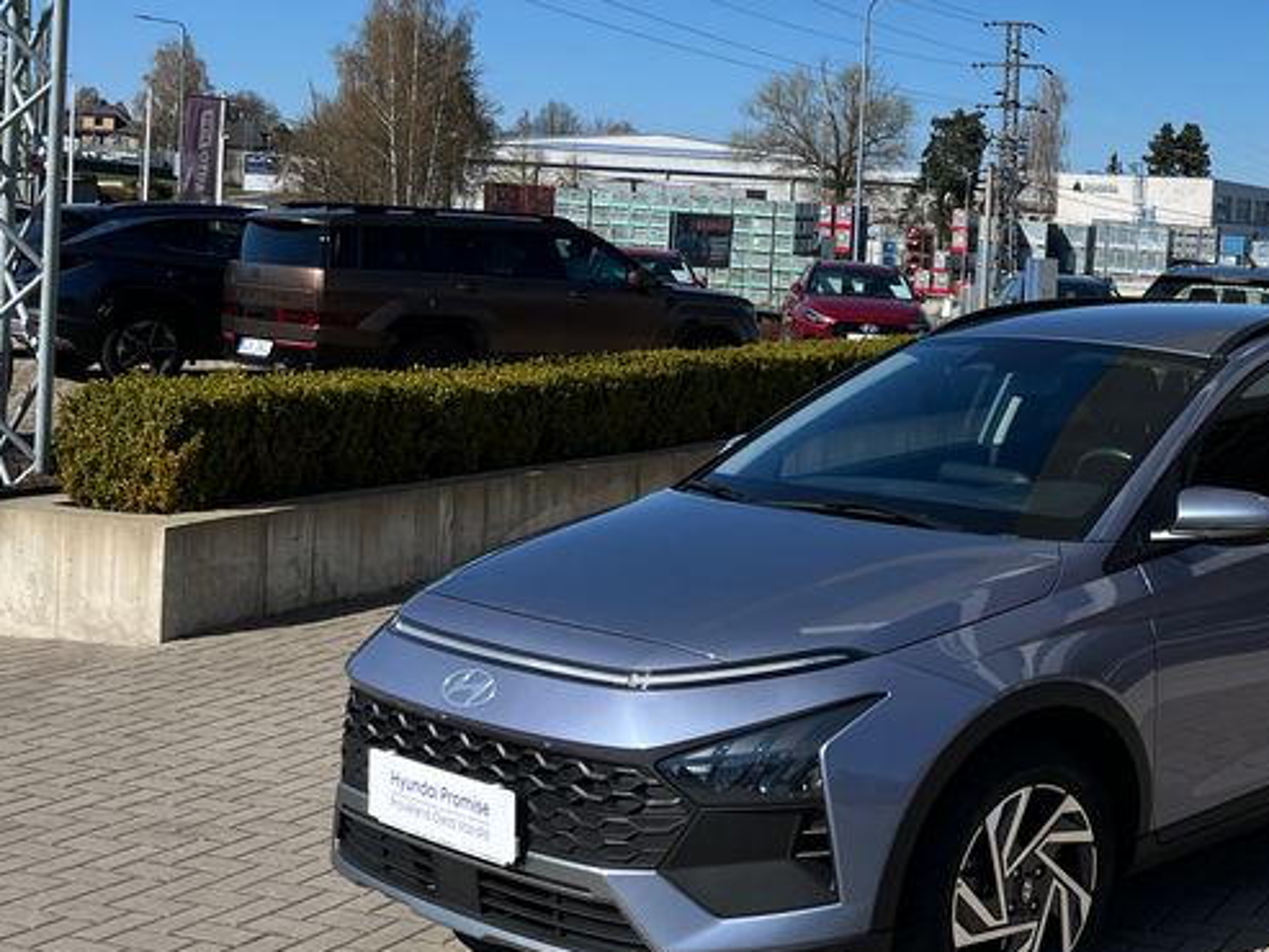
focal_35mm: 54
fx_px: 1980
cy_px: 268
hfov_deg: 33.0
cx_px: 1225
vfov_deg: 26.8
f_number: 1.6
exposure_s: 1/6173
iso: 50
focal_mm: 5.1
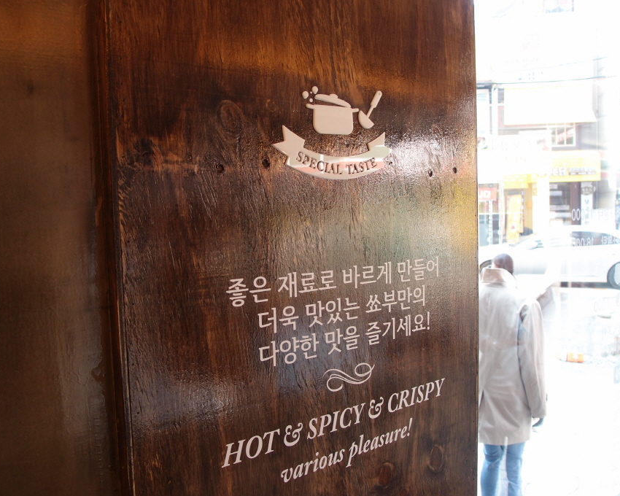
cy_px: 243
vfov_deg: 48.5
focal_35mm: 30
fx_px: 550
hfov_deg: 58.7
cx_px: 294
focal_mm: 6
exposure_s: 1/80
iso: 125
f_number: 2.2
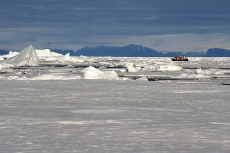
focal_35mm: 200
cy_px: 76
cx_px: 115
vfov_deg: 6.9
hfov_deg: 10.3
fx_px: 1278
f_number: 16
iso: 400
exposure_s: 1/500
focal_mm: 200
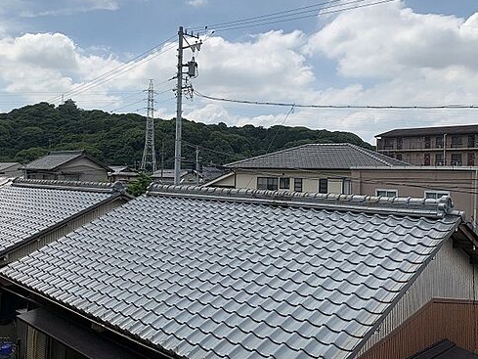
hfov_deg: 53.9
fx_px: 470
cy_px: 178
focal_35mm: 34
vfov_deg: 41.8
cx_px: 238
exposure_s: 1/3650
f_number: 1.8
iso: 25
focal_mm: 4.25
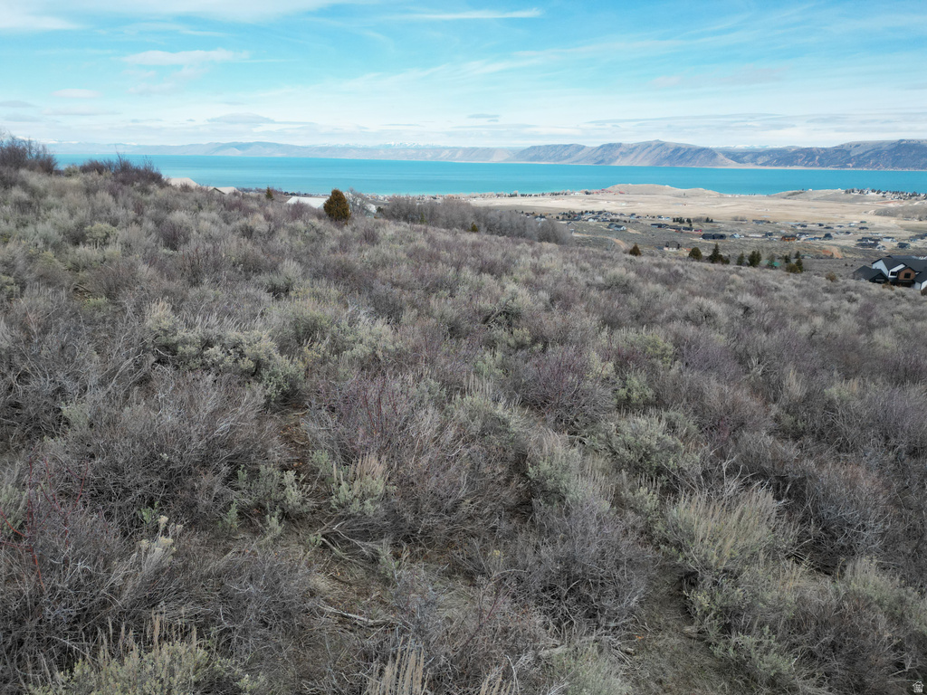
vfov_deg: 56.8
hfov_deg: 71.6
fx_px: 643
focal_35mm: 24
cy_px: 348
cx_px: 464
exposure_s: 1/2500
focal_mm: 6.72
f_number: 1.7
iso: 200
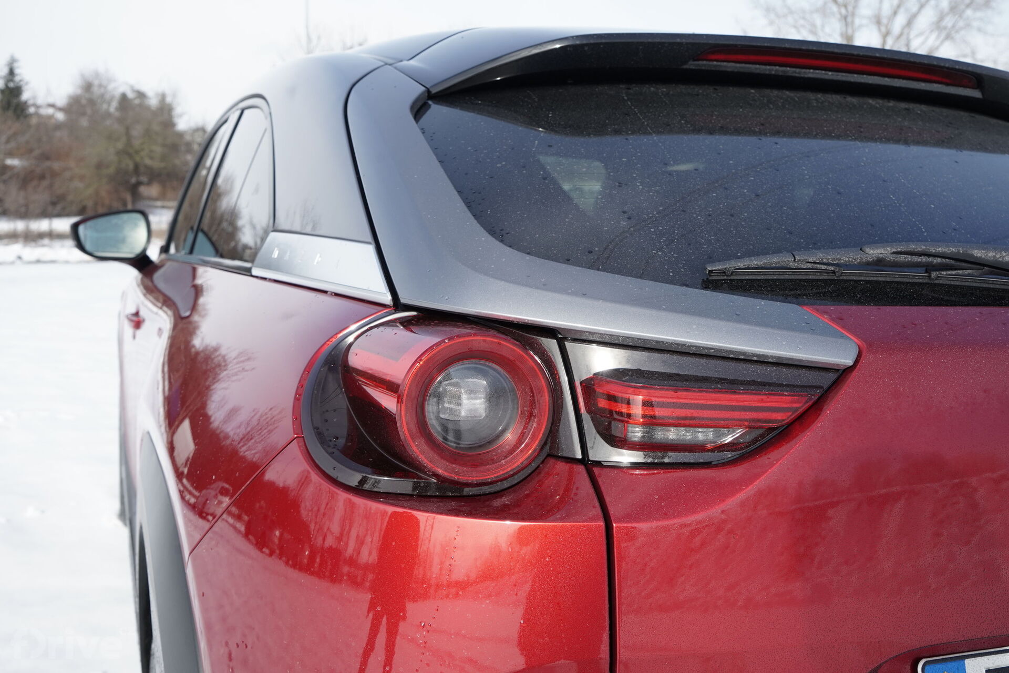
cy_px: 336
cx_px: 504
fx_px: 981
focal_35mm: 35
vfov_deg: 37.9
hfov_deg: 54.4
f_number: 8
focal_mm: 35
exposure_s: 1/400
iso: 320
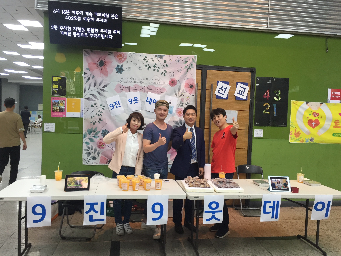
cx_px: 172
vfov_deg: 46.8
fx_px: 296
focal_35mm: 30
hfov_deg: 60.0
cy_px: 128
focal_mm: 4.15
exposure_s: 1/30
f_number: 2.2
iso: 32
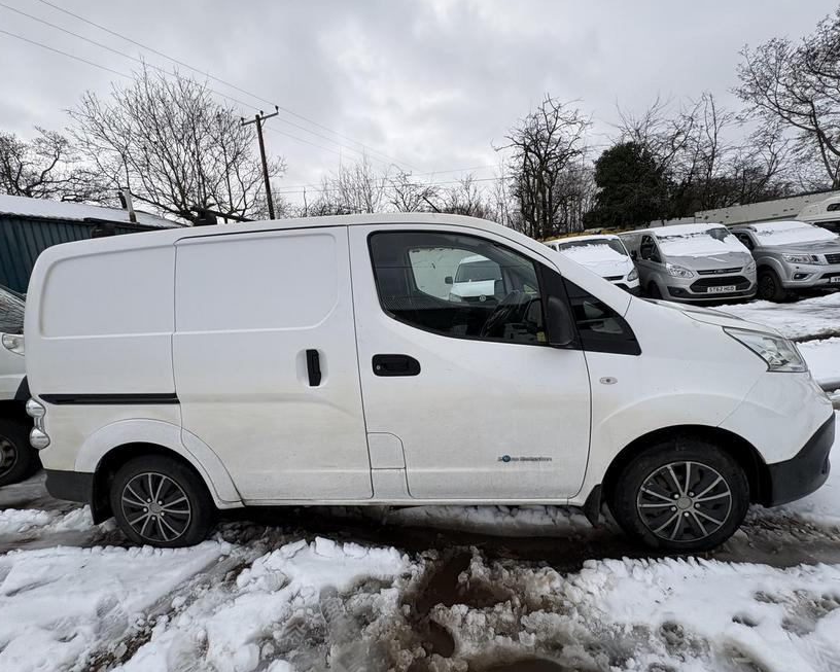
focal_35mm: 15
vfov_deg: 84.0
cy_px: 327
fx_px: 373
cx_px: 420
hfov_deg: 96.8
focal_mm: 2.22
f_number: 2.2
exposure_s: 1/409
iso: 40
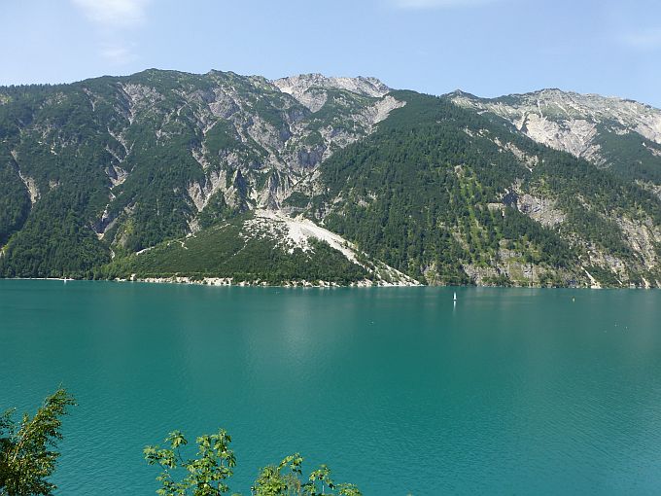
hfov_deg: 71.6
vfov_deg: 56.8
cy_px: 248
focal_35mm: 24
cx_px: 330
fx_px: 458
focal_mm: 4.3
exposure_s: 1/400
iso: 100
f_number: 4
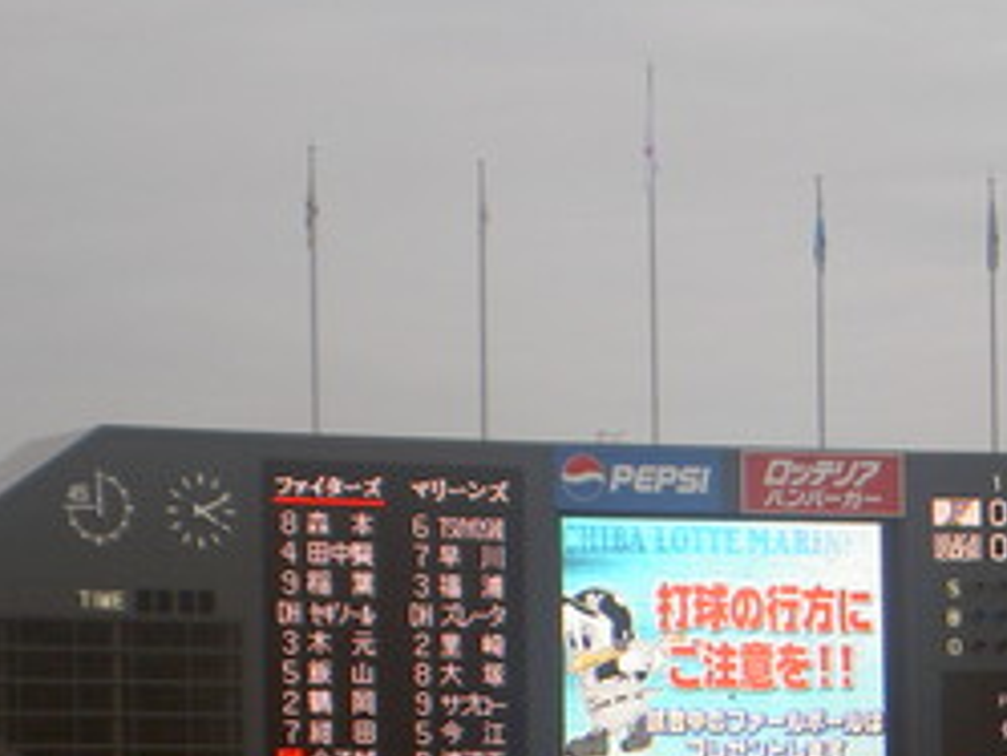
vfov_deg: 8.1
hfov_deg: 10.7
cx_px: 635
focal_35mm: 184
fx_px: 5355
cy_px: 659
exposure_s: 1/100
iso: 100
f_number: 4.9
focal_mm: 16.8
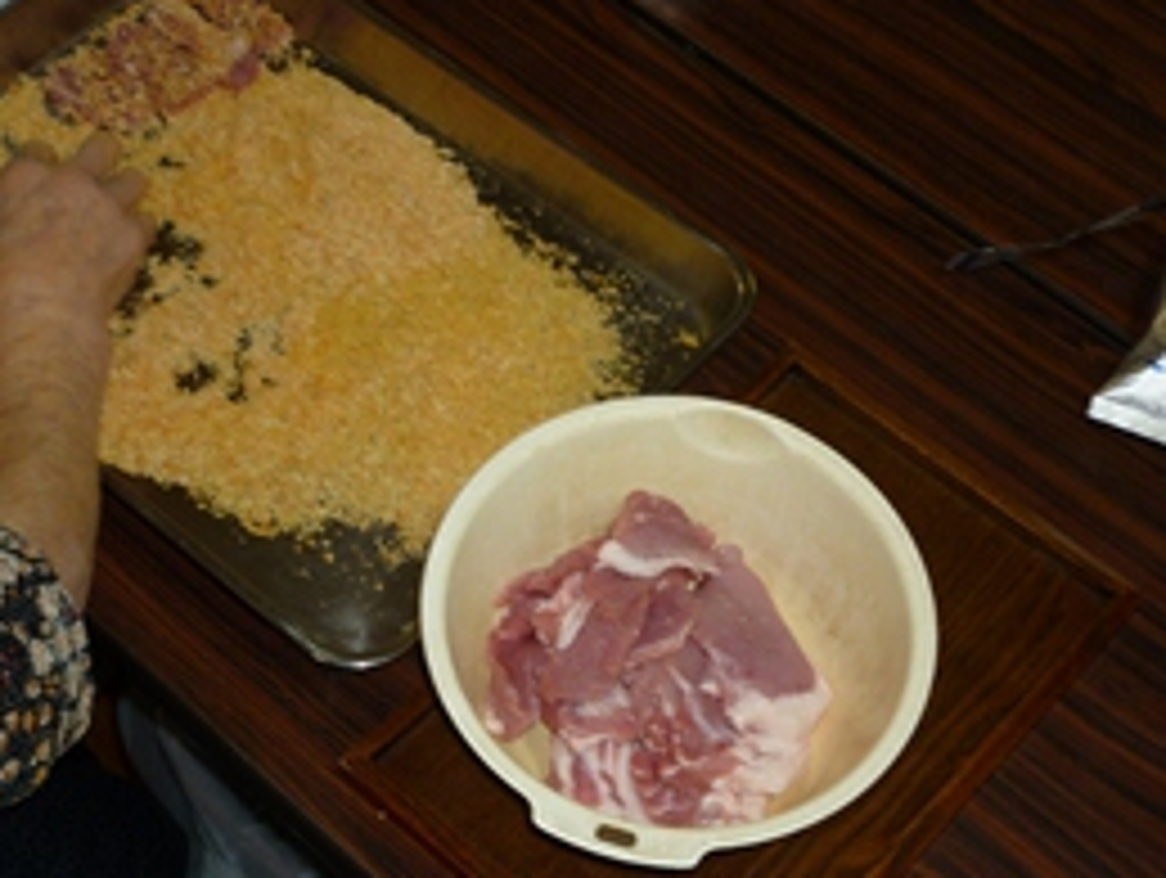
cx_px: 432
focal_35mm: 57
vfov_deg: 25.6
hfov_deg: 33.6
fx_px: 1923
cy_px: 581
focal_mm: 5.5
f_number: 2.8
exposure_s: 1/30
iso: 100
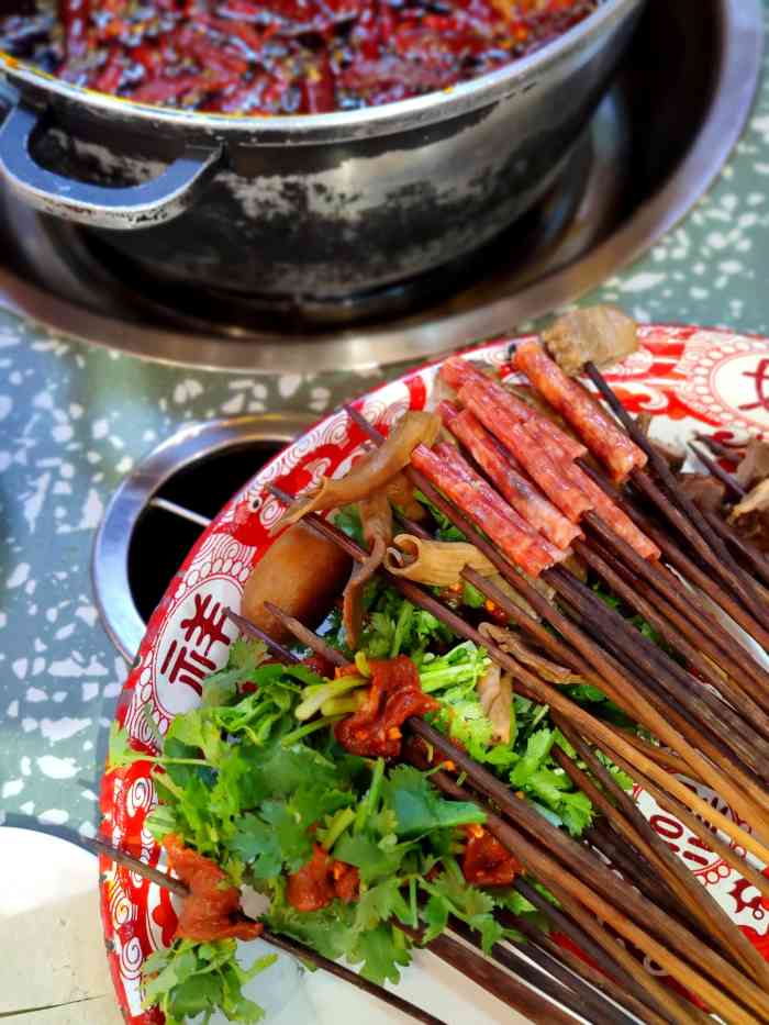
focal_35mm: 50
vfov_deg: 38.2
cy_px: 512
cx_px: 384
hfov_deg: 29.1
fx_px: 1481
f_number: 2
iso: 201
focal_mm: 8.16
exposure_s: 1/33
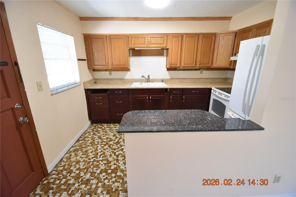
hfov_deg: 100.4
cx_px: 148
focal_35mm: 15
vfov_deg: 77.3
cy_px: 98
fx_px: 123
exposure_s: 1/60
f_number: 3.5
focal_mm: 10
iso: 800
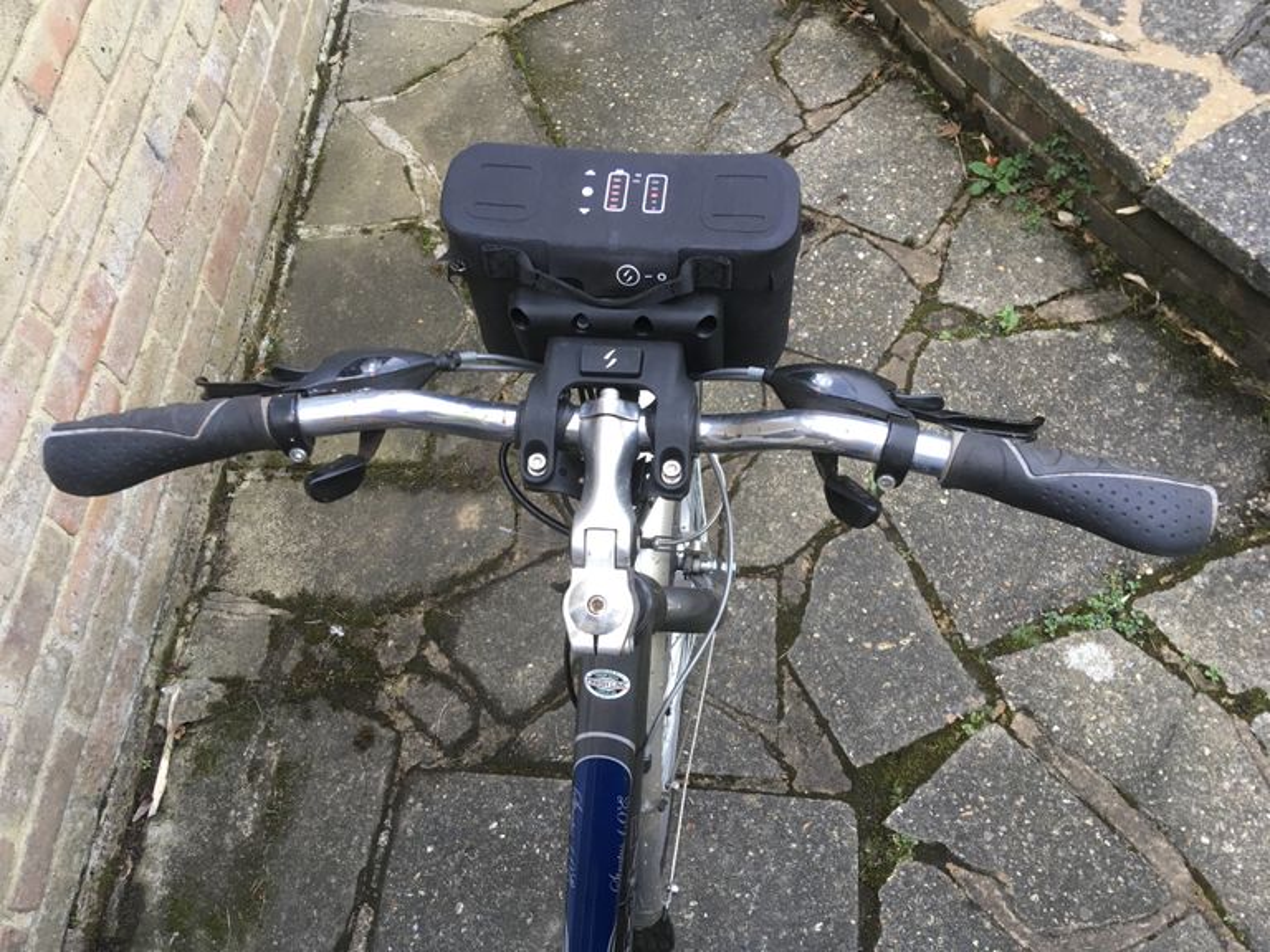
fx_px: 1064
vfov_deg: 48.2
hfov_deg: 61.7
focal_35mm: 29
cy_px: 476
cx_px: 635
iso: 50
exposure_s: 1/33
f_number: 2.2
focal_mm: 4.15
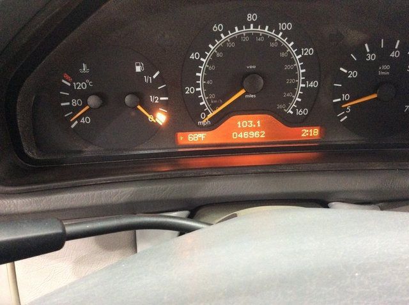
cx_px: 204
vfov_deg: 44.1
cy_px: 152
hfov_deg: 56.9
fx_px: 378
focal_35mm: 32
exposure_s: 1/15
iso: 320
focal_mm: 3.3
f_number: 2.4
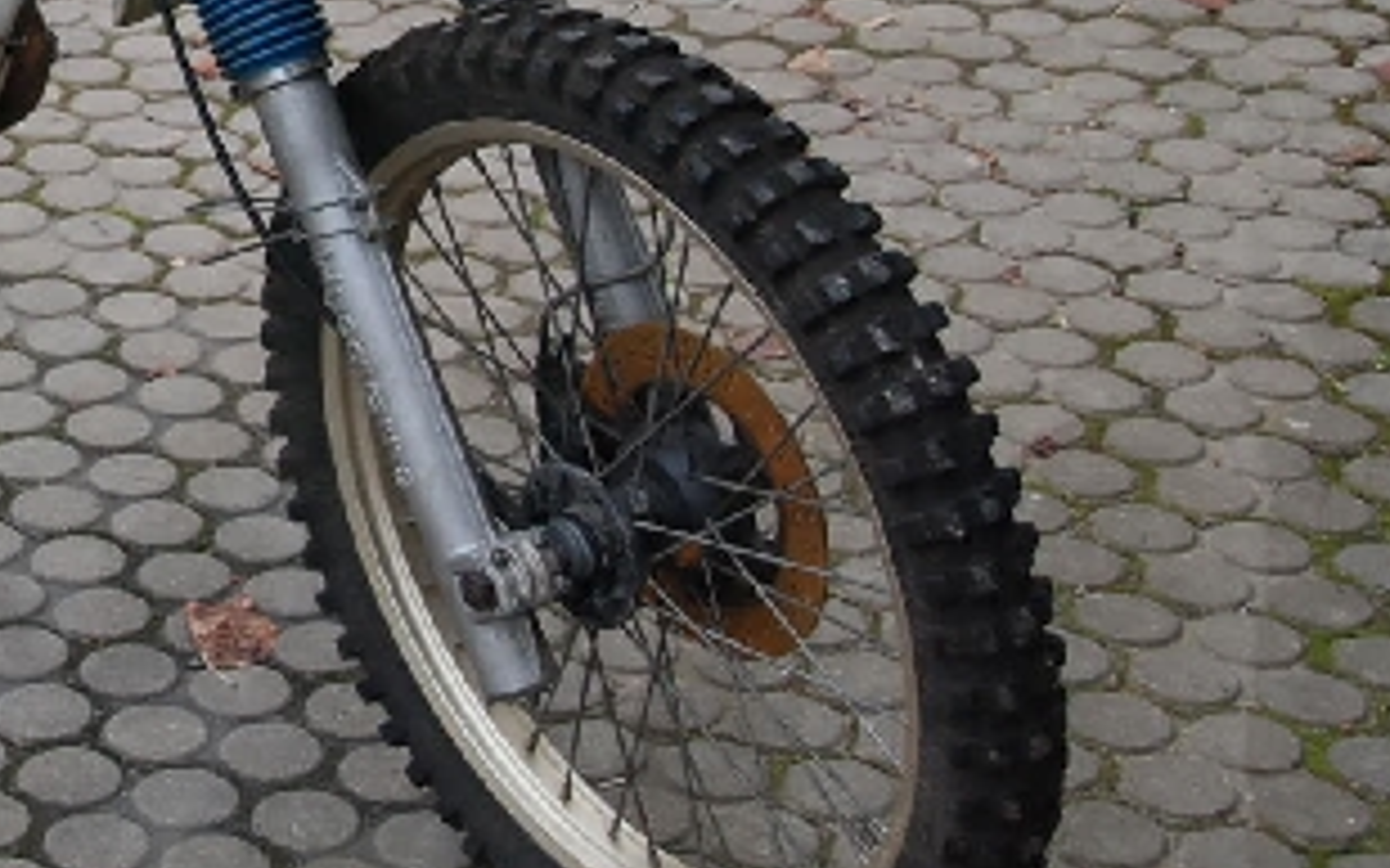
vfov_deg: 13.5
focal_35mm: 95
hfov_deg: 20.6
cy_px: -36
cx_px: -234
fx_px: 3598
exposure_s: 1/50
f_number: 4
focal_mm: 24
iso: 800
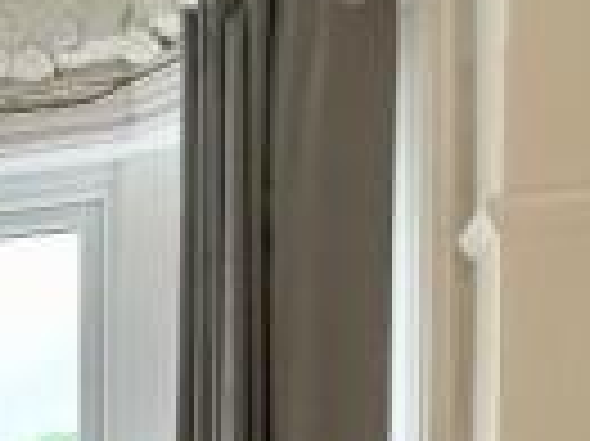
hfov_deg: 15.0
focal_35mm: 107
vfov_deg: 12.4
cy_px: 839
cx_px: -592
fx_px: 1822
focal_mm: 6.86
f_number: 1.78
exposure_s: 1/311
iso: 80
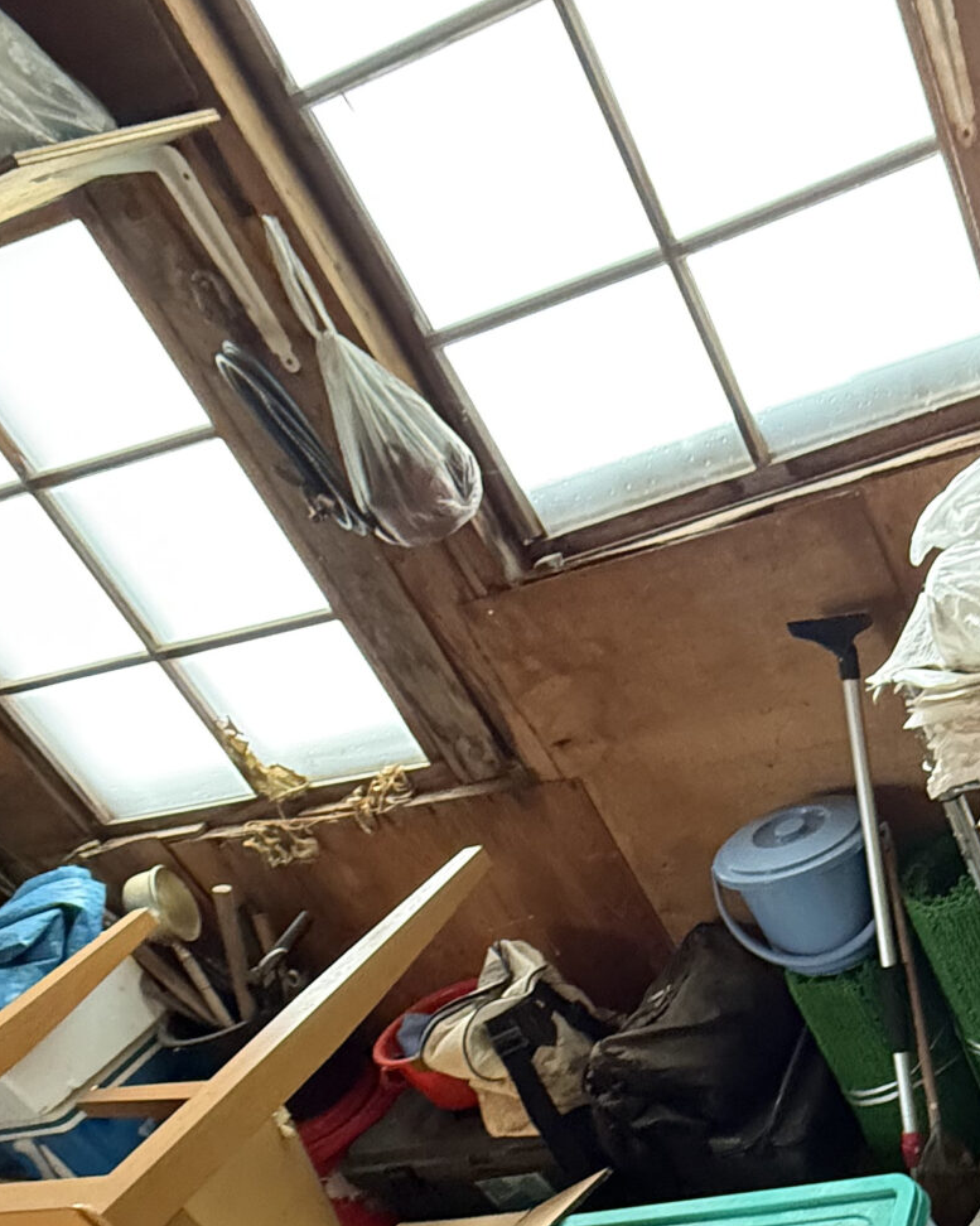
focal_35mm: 36
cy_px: 1046
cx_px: 1046
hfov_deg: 35.8
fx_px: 1306
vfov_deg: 46.5
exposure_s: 1/50
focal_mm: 2.22
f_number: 2.2
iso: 640
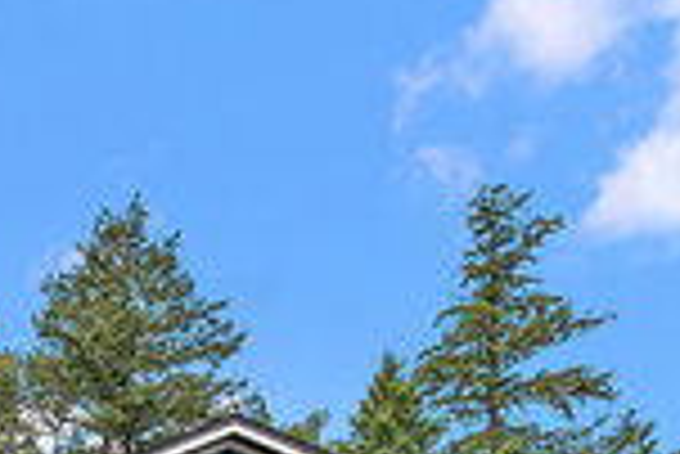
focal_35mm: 46
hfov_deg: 39.1
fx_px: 870
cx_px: 47
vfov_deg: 25.4
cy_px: 584
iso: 320
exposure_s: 1/500
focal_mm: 16
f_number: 7.1
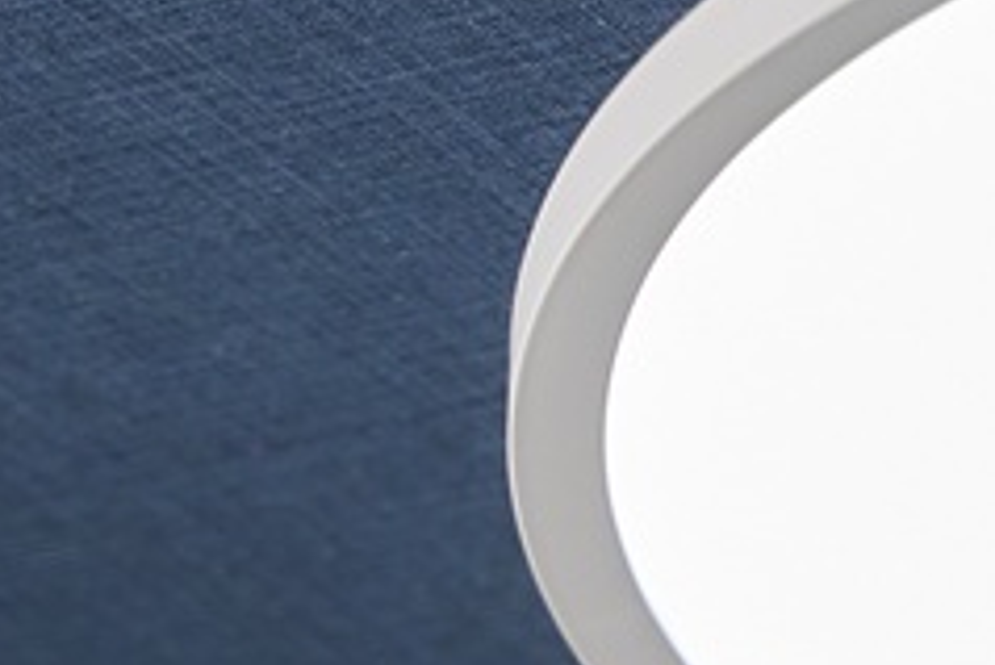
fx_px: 8628
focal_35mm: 312
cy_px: 238
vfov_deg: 4.4
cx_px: 2224
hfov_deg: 6.3
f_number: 2.8
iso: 1600
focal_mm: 62
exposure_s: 1/400
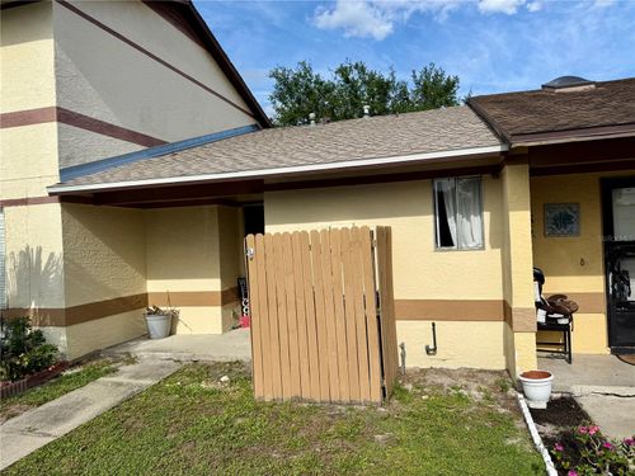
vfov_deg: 56.8
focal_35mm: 24
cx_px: 318
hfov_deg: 71.6
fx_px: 440
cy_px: 238
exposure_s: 1/5319
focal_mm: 6.76
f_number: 1.78
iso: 80
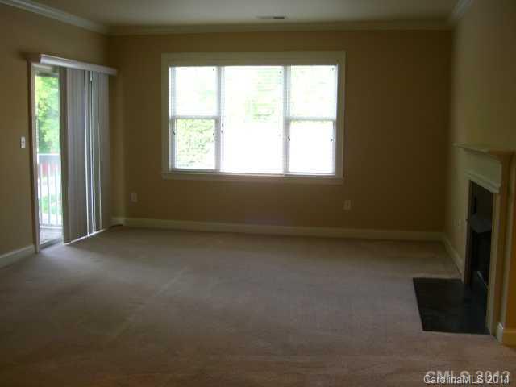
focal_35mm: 38
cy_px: 194
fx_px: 566
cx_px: 258
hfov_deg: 49.0
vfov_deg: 37.7
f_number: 2.8
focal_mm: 7.9
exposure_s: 1/30
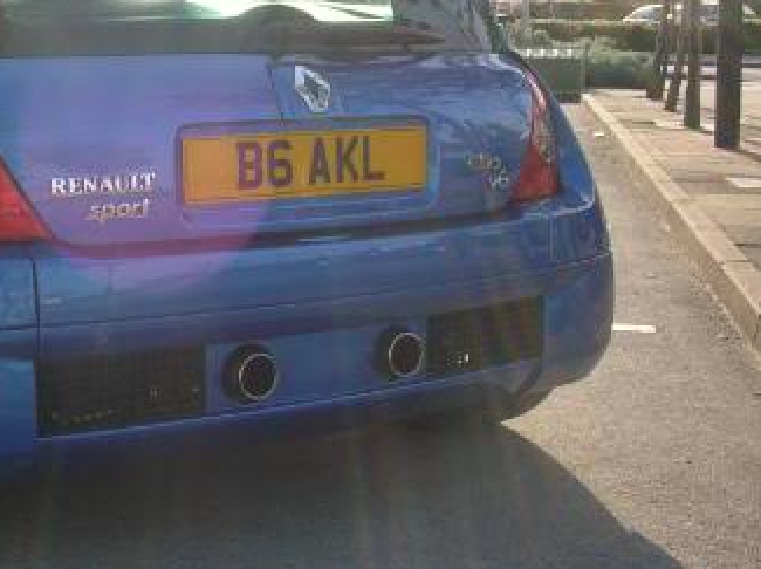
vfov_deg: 21.3
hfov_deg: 27.6
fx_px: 1515
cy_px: 256
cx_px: 145
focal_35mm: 69
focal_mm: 5.8
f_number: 5.6
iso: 50
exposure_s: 1/99.7
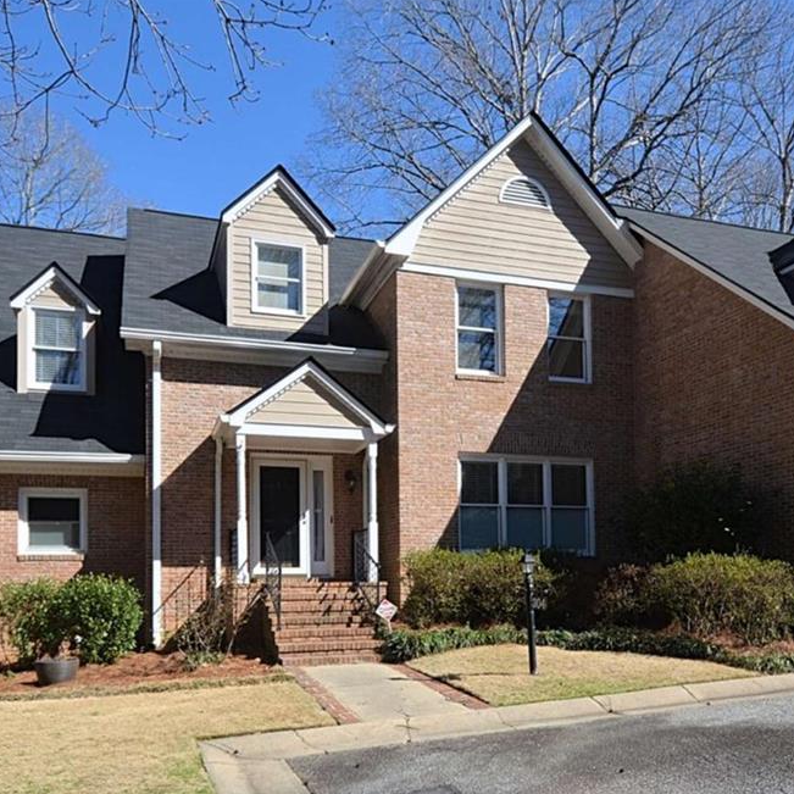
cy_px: 407
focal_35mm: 28
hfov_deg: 57.3
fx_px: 727
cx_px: 401
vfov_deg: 57.3
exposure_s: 1/250
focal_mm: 14
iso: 125
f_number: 8
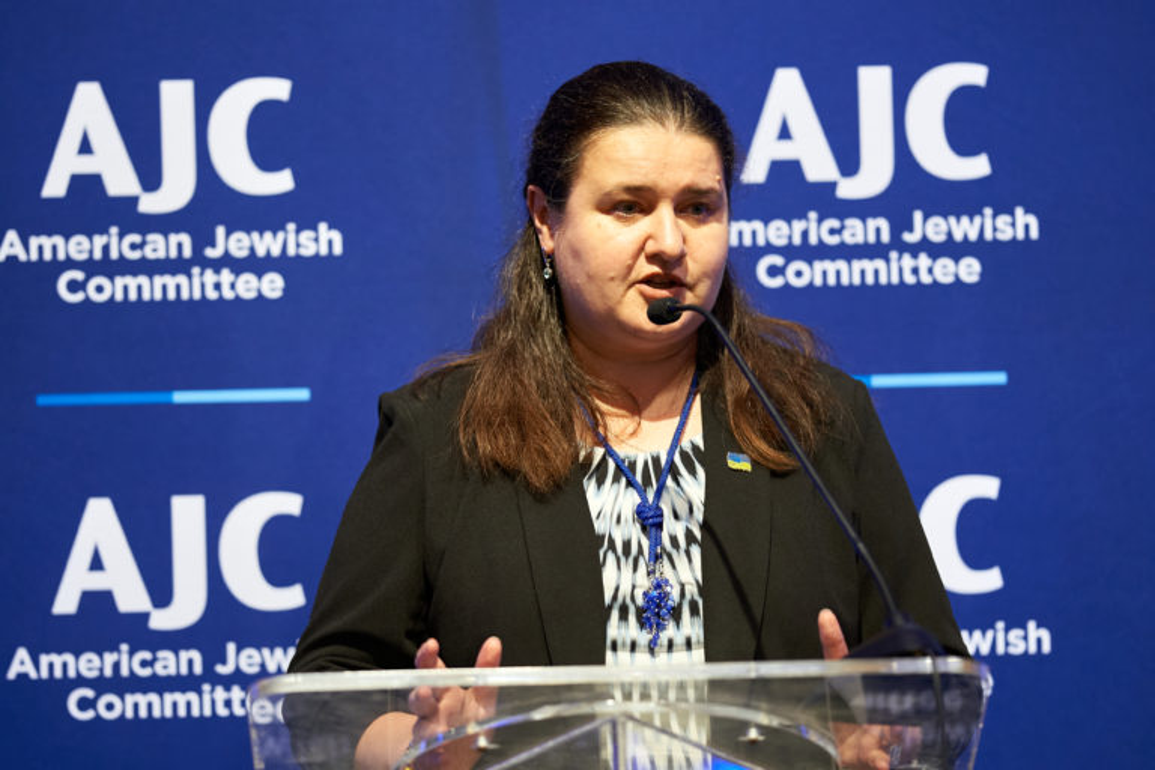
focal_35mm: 202
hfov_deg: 10.2
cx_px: 578
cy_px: 385
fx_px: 6480
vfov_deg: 6.8
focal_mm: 135
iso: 800
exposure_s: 1/80
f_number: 1.8
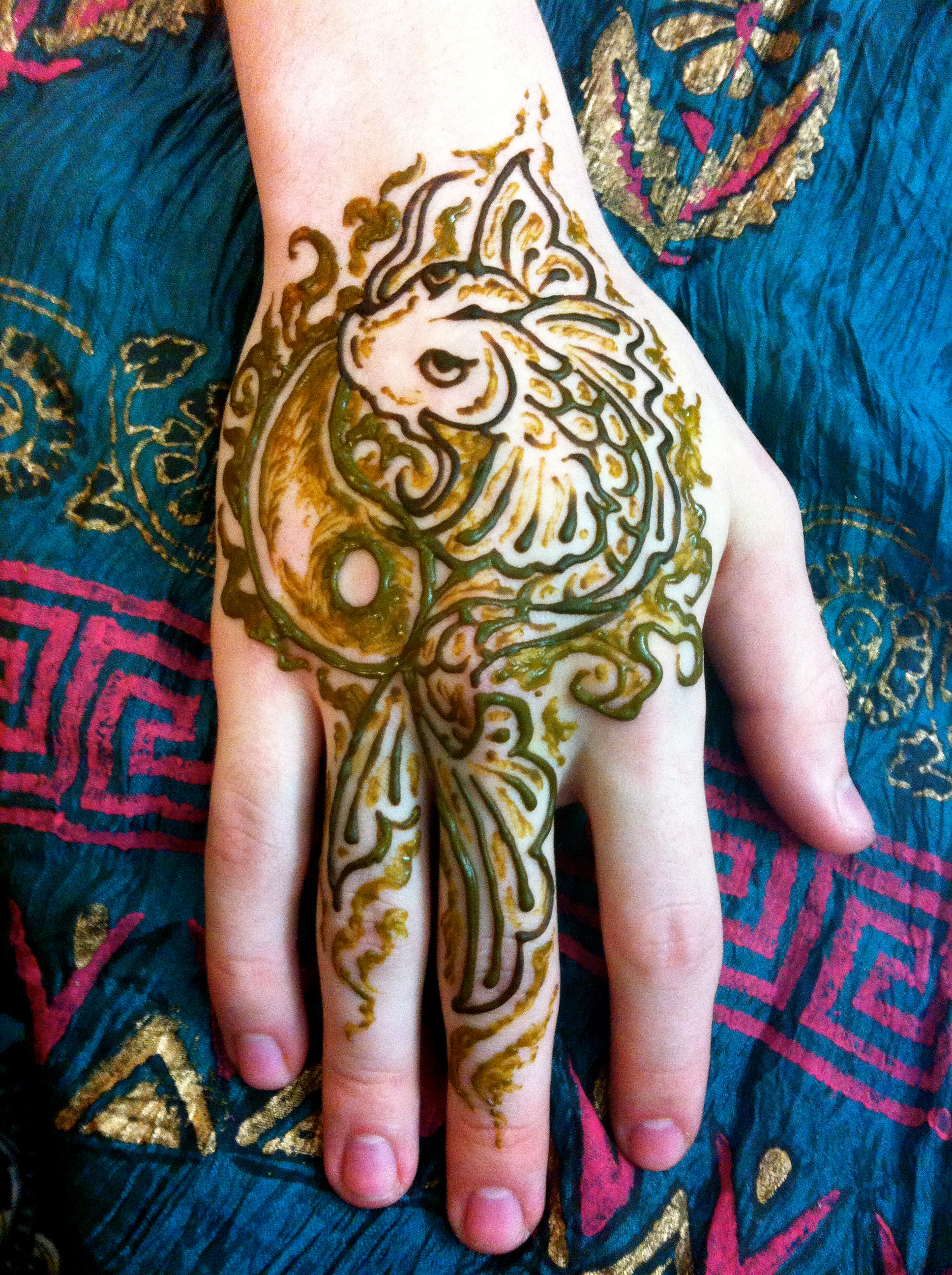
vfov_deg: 52.7
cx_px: 476
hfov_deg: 40.6
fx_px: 1287
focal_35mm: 35
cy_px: 638
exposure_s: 1/17
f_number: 2.8
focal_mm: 3.85
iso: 400
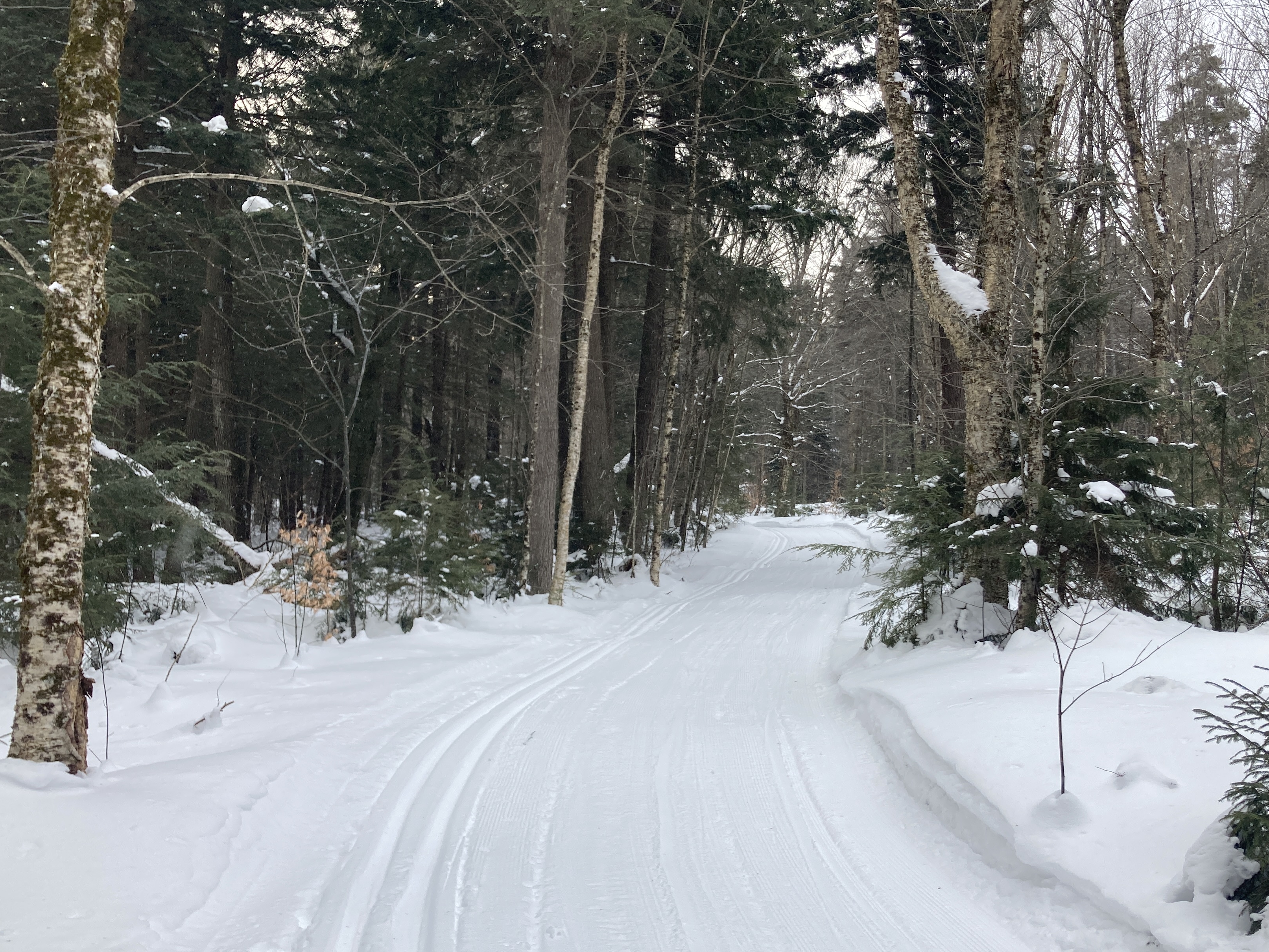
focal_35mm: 35
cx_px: 704
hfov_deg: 52.5
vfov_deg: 40.6
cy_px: 538
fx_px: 1283
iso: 20
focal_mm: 3.99
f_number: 1.8
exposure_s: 1/130
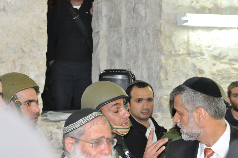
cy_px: 79
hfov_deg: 24.7
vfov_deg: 16.5
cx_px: 119
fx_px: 545
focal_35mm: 82
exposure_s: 1/60
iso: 2000
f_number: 5
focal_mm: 55
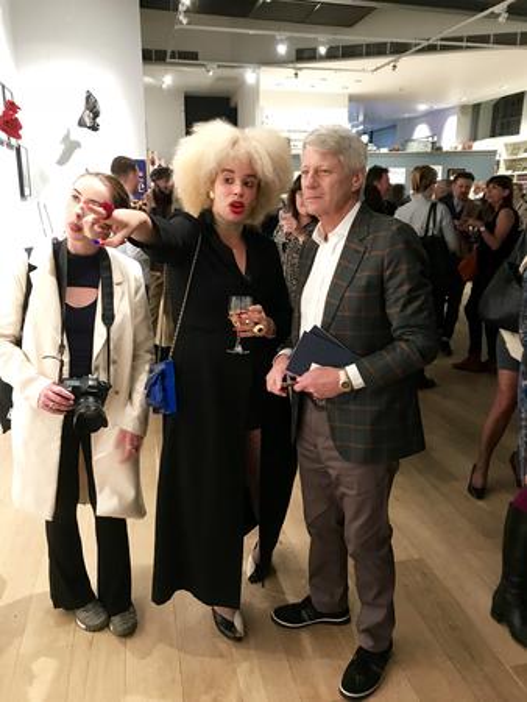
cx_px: 264
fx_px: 568
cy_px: 351
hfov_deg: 49.8
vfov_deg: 63.4
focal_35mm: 28
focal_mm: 3.99
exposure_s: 1/17
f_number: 1.8
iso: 80
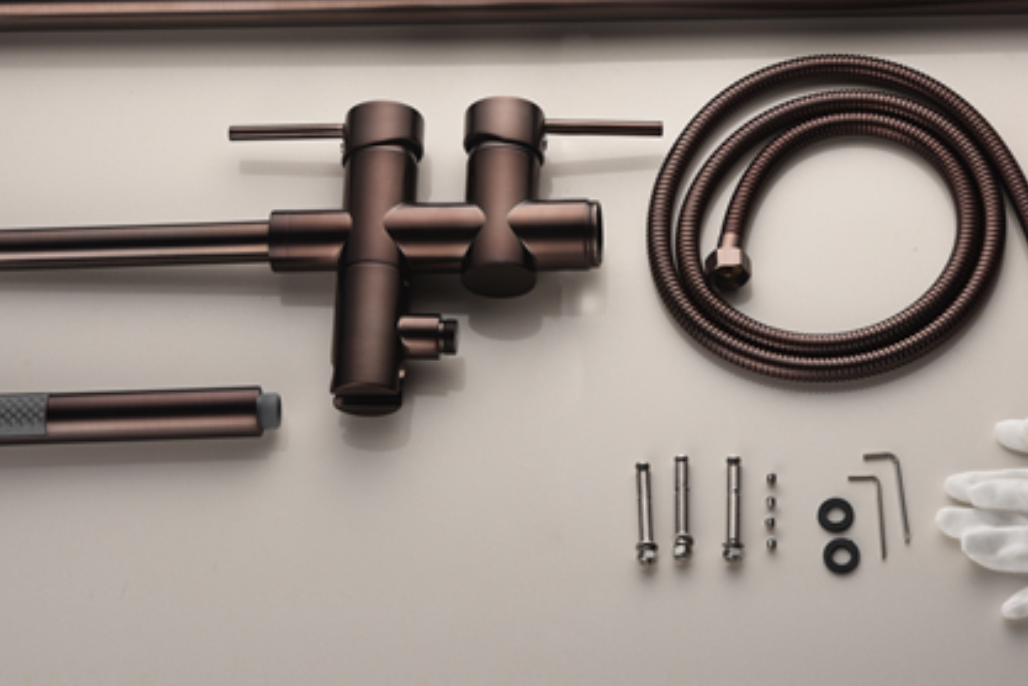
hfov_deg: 18.9
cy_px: 345
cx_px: 562
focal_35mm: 108
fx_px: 3084
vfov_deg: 12.7
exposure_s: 1/160
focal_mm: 60
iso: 64
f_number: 10
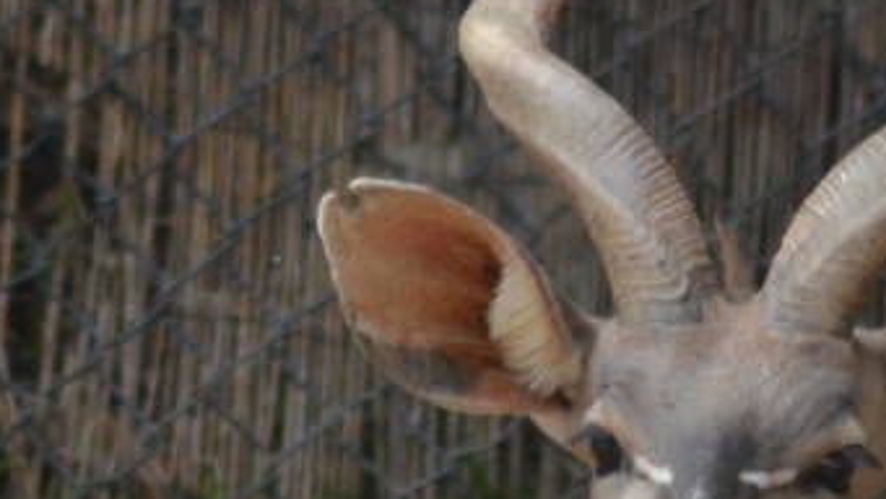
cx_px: 987
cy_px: 390
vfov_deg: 0.6
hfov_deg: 1.0
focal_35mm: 2208
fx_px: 51885
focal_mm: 300
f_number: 5.6
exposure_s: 1/800
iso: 800
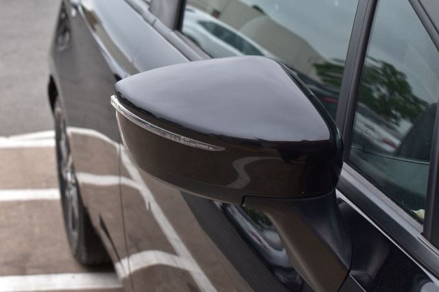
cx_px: 220
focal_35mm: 63
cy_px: 146
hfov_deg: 31.9
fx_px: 768
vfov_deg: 21.5
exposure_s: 1/200
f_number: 10
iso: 400
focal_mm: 42
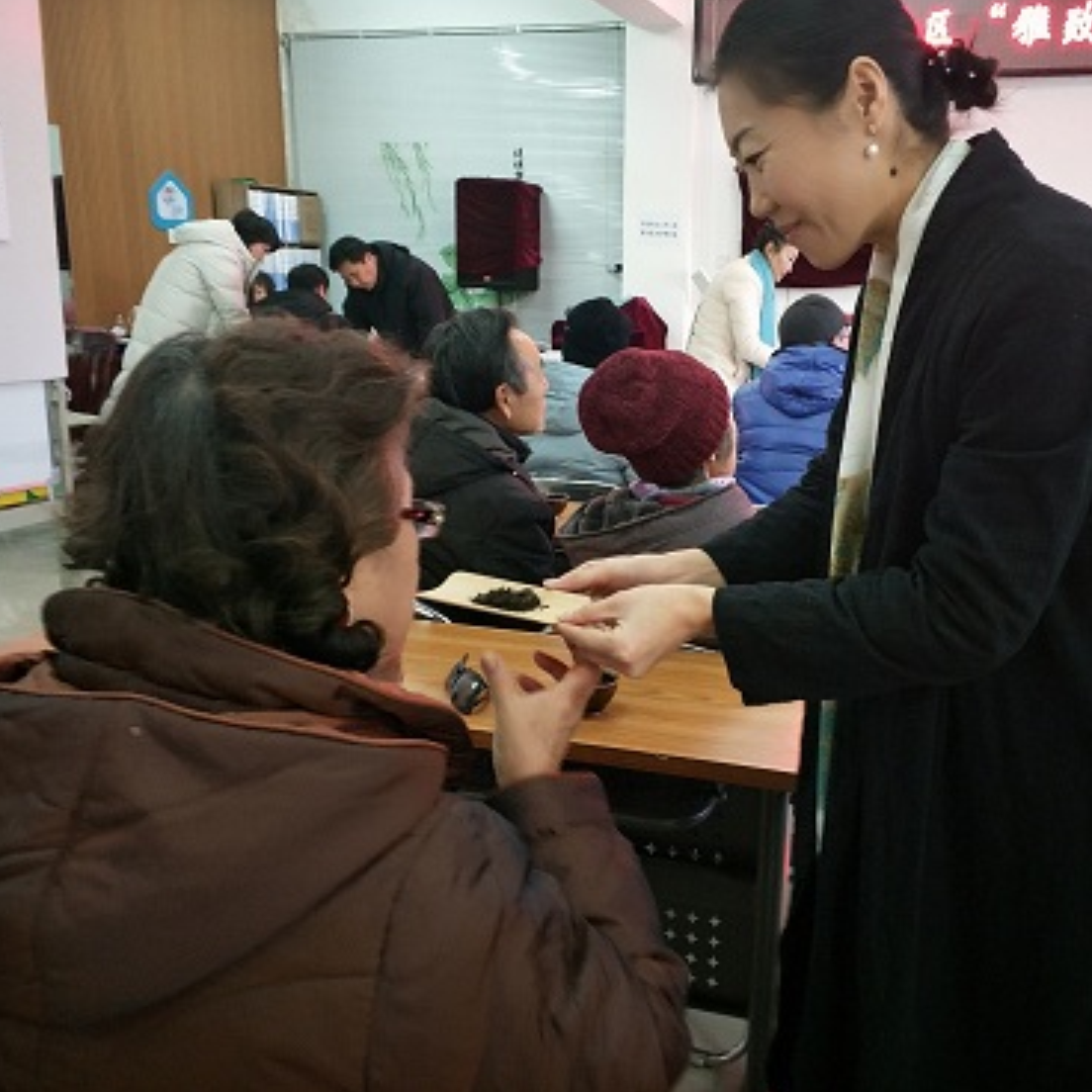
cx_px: 677
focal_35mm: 30
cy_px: 545
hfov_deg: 53.5
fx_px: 1071
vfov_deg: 54.0
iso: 492
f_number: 2
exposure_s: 1/20
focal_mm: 4.42
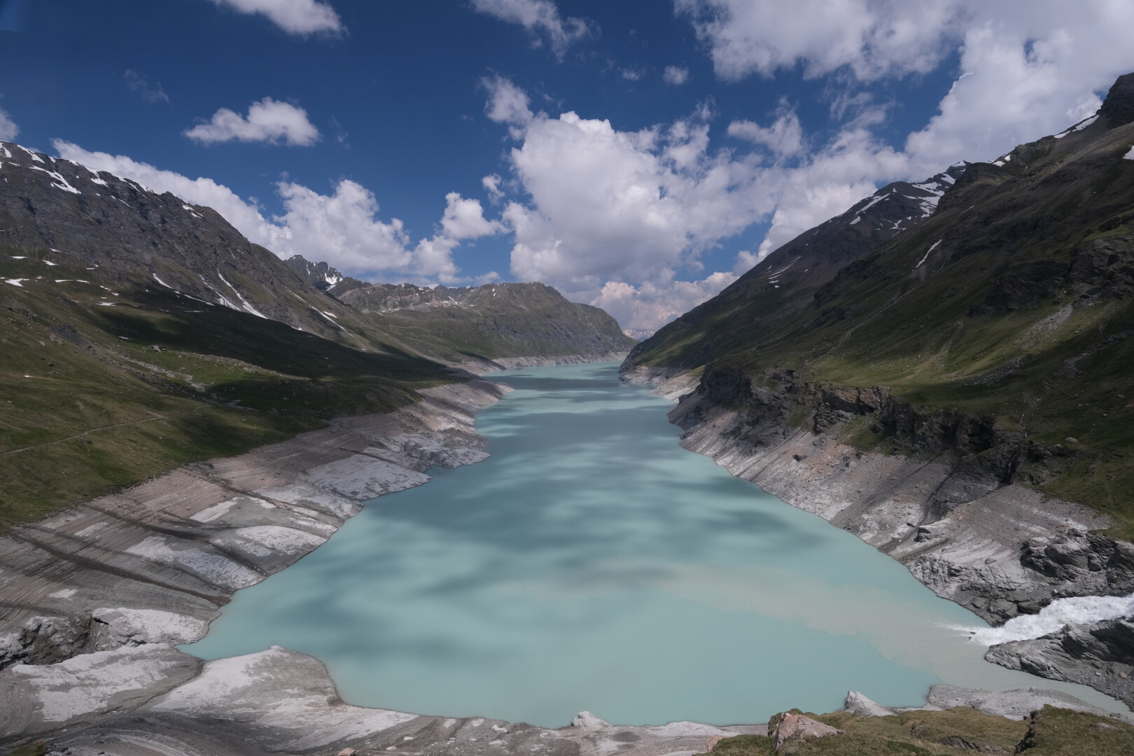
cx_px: 567
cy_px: 378
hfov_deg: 84.0
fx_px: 630
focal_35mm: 20
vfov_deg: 61.9
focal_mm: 13.2
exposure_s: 1/160
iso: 160
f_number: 9
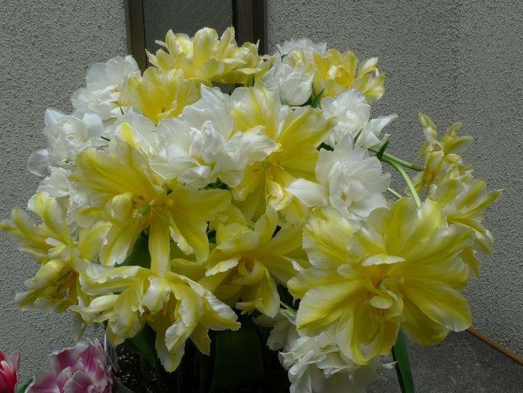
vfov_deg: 39.7
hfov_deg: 51.4
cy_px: 196
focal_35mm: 36
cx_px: 262
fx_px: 544
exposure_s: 1/30
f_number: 8
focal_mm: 5.1
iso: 80
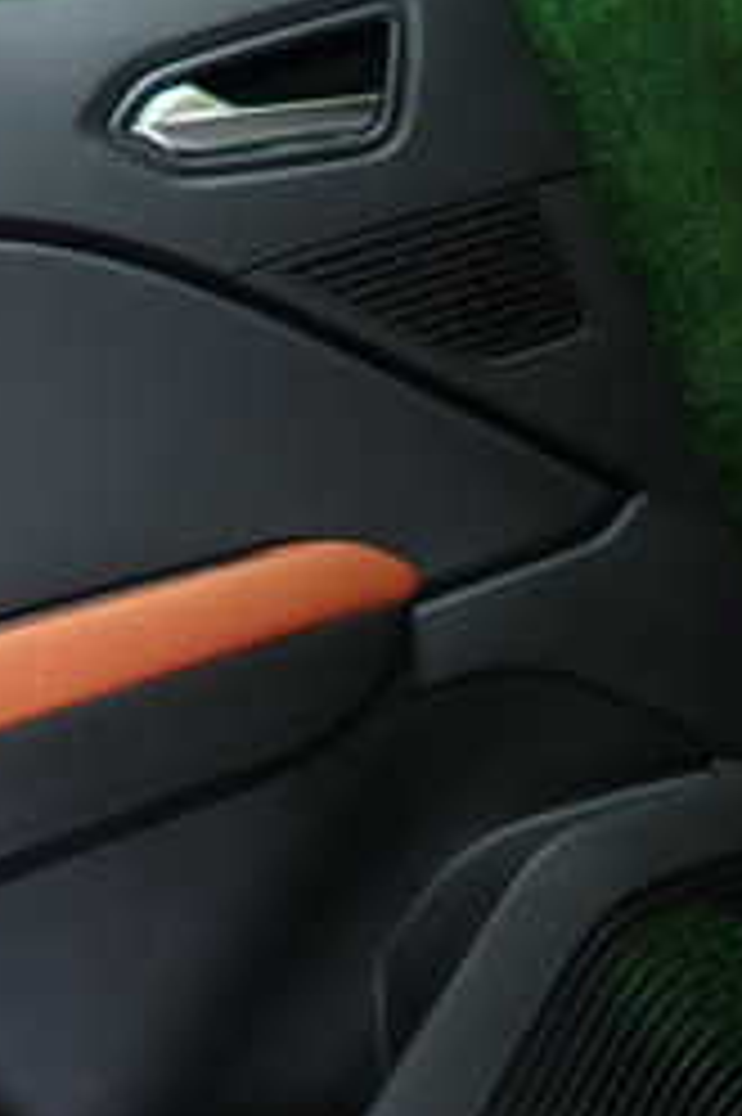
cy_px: 675
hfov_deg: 20.8
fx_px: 1950
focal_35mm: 63
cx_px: -18
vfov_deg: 31.8
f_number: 2
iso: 160
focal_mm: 4.5
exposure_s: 1/60
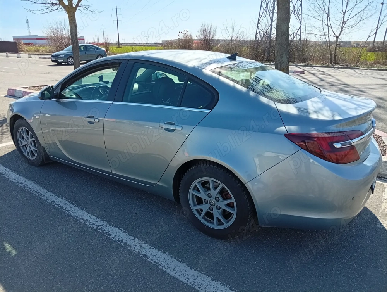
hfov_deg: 67.2
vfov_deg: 53.2
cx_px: 194
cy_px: 146
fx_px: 291
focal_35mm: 26
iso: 50
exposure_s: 1/654
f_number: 1.8
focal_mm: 4.15
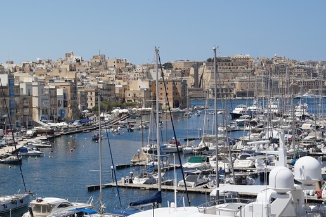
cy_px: 77
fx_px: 761
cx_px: -54
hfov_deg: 22.5
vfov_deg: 16.2
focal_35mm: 84
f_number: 8
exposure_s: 1/400
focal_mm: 36
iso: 100
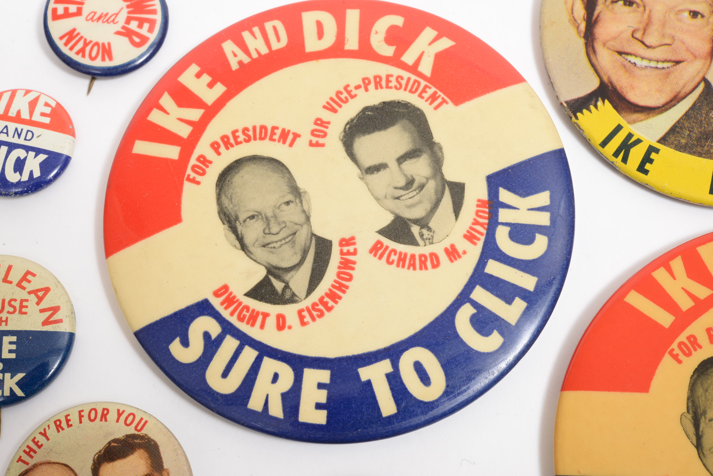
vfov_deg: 22.6
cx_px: 356
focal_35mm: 60
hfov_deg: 33.4
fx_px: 1189
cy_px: 238
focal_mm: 60
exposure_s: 1/125
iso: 400
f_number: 18
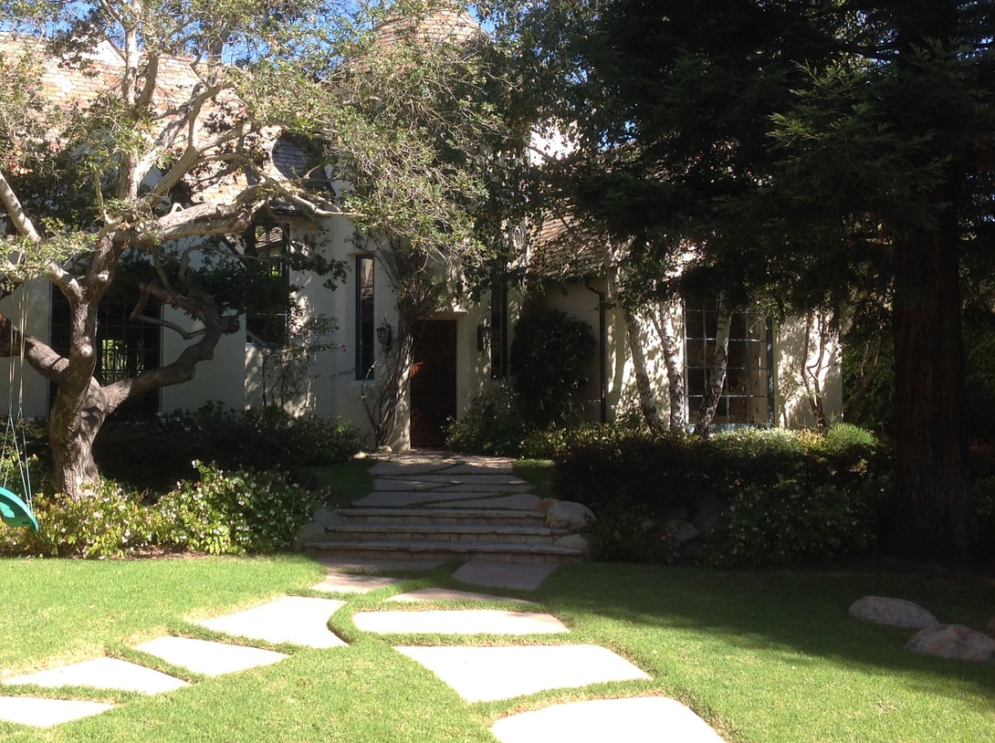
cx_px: 407
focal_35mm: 43
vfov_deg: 33.5
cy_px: 316
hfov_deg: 43.7
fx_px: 1234
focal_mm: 4.28
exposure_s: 1/504
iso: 50
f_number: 2.4
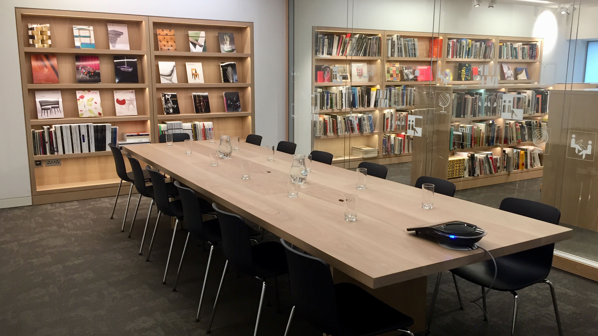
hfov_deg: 61.0
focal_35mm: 32
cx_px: 302
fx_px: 507
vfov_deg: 36.7
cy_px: 167
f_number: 2.2
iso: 80
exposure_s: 1/33
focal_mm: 4.15
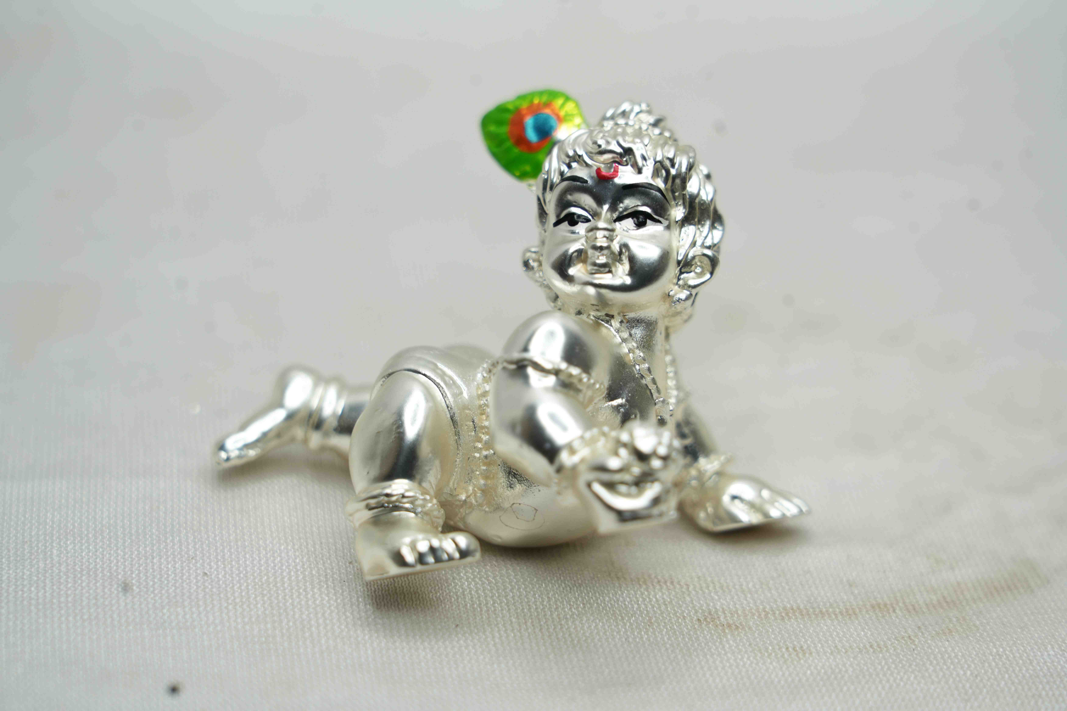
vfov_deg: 13.0
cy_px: 356
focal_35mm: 105
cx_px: 534
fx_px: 3112
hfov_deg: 19.5
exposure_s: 1/50
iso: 200
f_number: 7.1
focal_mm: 105
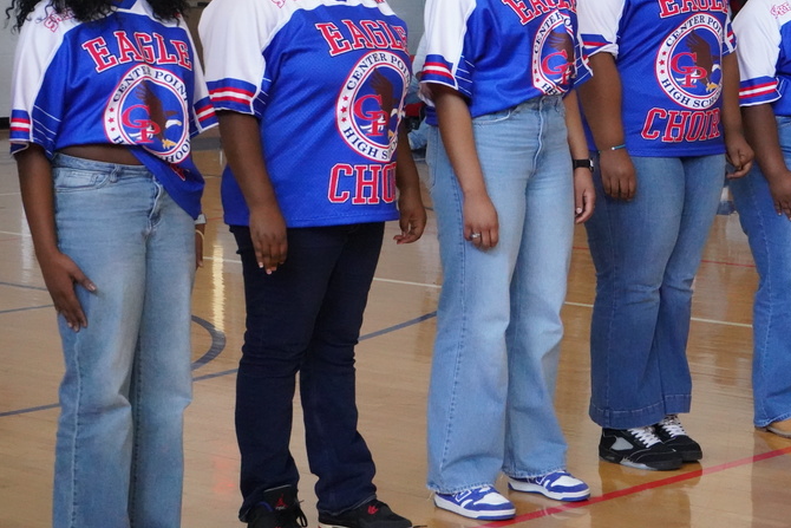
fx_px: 2351
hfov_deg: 19.0
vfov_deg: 12.8
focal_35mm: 107
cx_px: 538
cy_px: 128
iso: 20000
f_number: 9
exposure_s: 1/100
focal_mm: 70
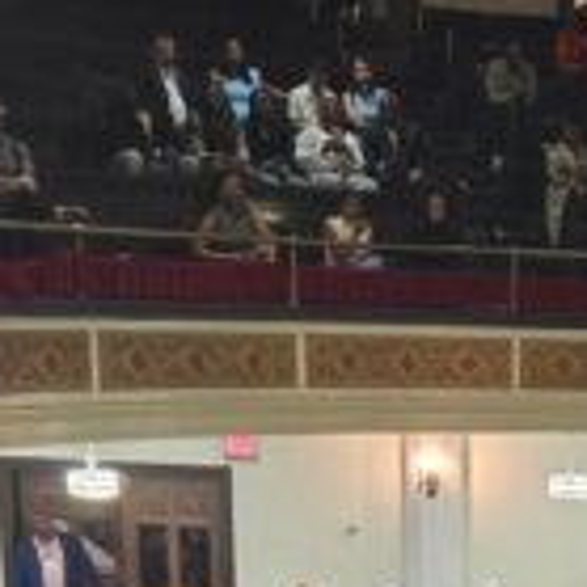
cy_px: 874
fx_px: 2149
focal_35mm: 112
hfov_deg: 14.9
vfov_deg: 14.5
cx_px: 743
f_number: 1.8
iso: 800
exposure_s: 1/60
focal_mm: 5.4
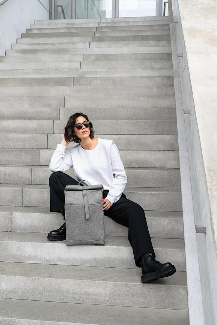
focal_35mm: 40
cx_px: 108
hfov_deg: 33.4
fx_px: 362
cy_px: 162
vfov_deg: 48.5
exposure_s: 1/500
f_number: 6.3
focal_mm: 40
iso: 1000
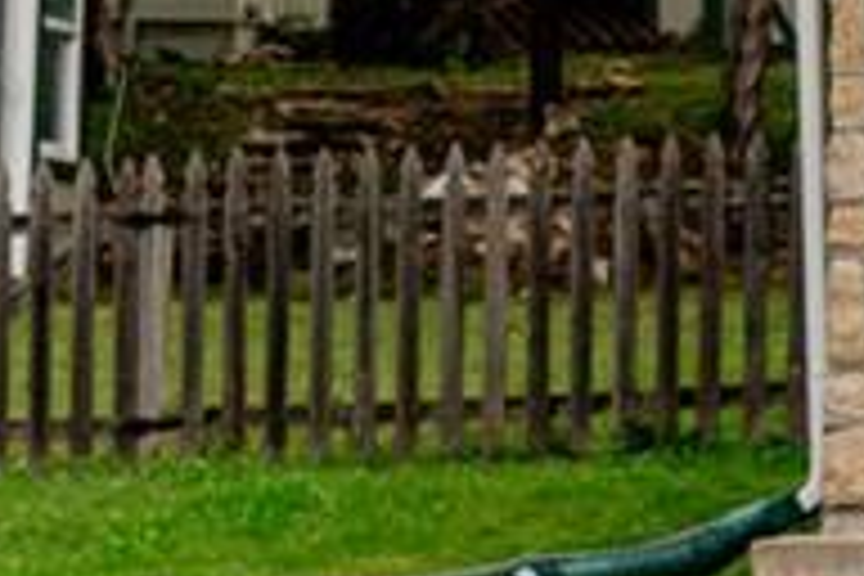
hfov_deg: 7.4
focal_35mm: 256
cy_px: -218
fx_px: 6144
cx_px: 2264
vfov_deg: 5.3
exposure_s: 1/1250
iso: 100
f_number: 2.8
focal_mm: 48
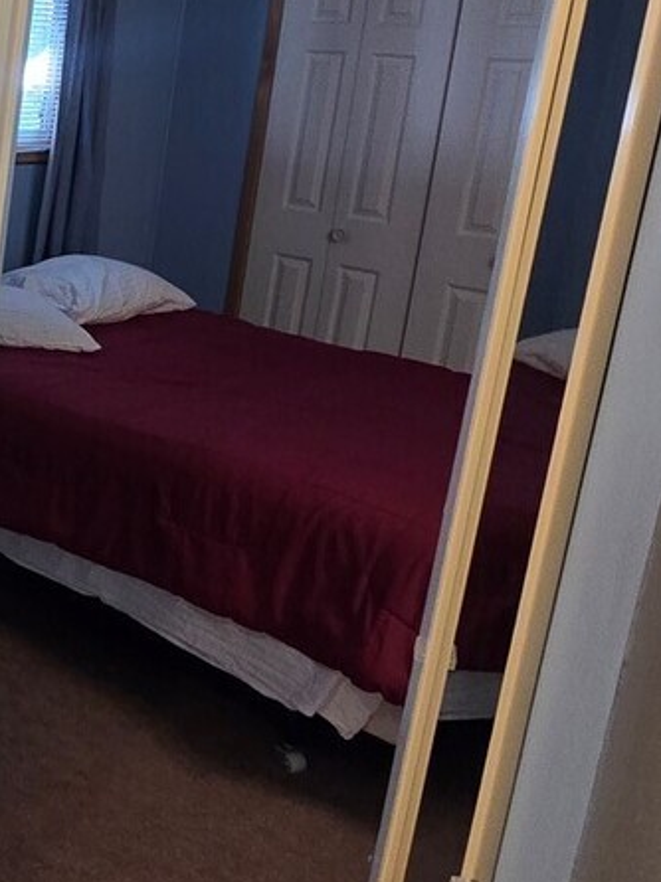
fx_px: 1070
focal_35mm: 42
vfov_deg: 43.9
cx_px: -329
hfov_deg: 25.7
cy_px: 261
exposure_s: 1/60
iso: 200
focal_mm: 2.2
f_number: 2.2
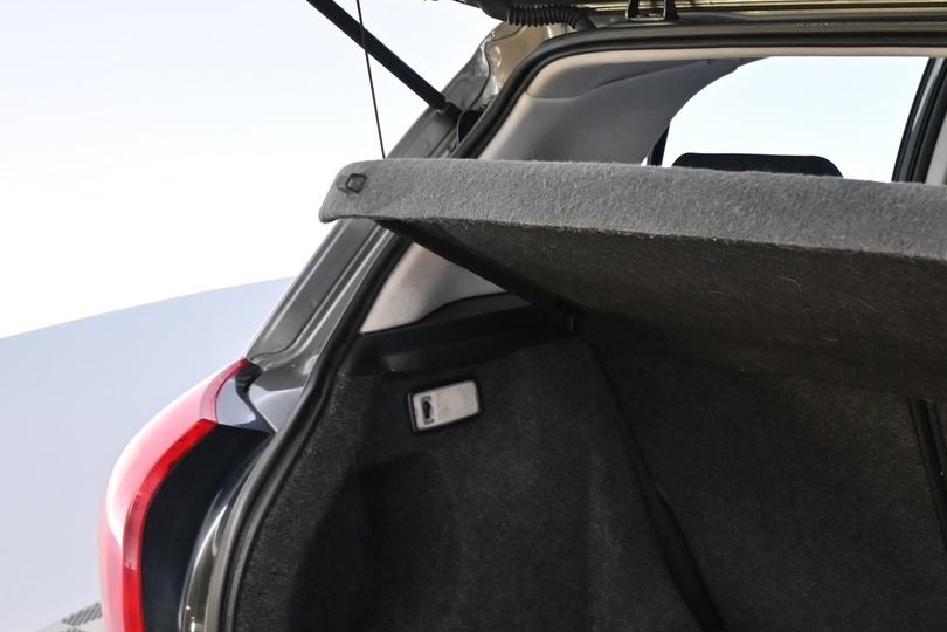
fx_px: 1539
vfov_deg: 22.6
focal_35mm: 58
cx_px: 882
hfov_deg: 32.2
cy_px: 579
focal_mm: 19.5
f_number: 3.8
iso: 900
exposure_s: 1/25
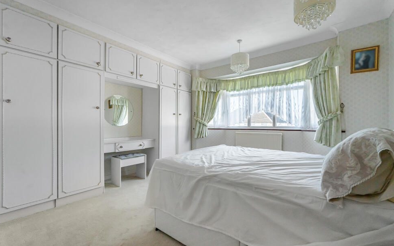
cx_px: 202
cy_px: 134
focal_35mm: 15
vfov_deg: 74.7
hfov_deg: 101.4
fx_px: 161
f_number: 7.1
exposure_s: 1/160
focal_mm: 14
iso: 320
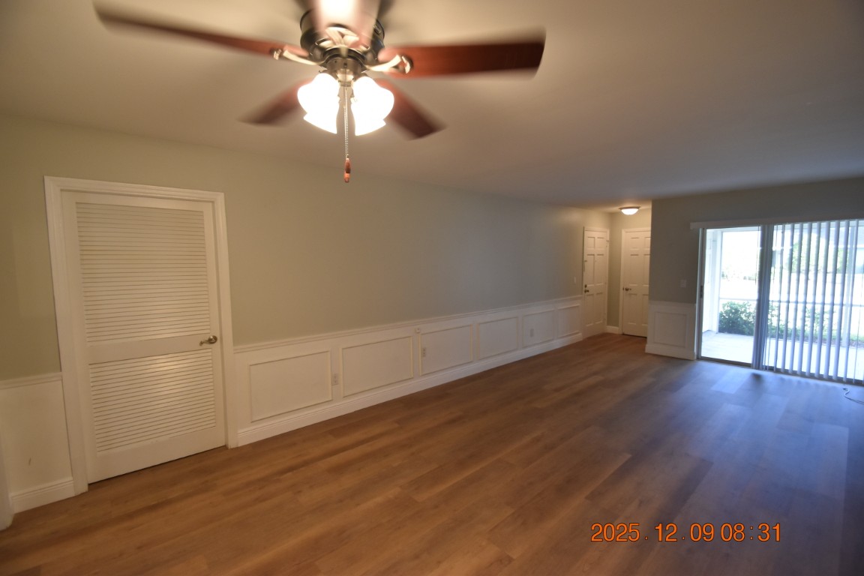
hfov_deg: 100.4
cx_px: 432
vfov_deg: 77.3
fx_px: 360
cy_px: 288
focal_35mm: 15
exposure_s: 1/90
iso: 800
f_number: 3.5
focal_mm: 10
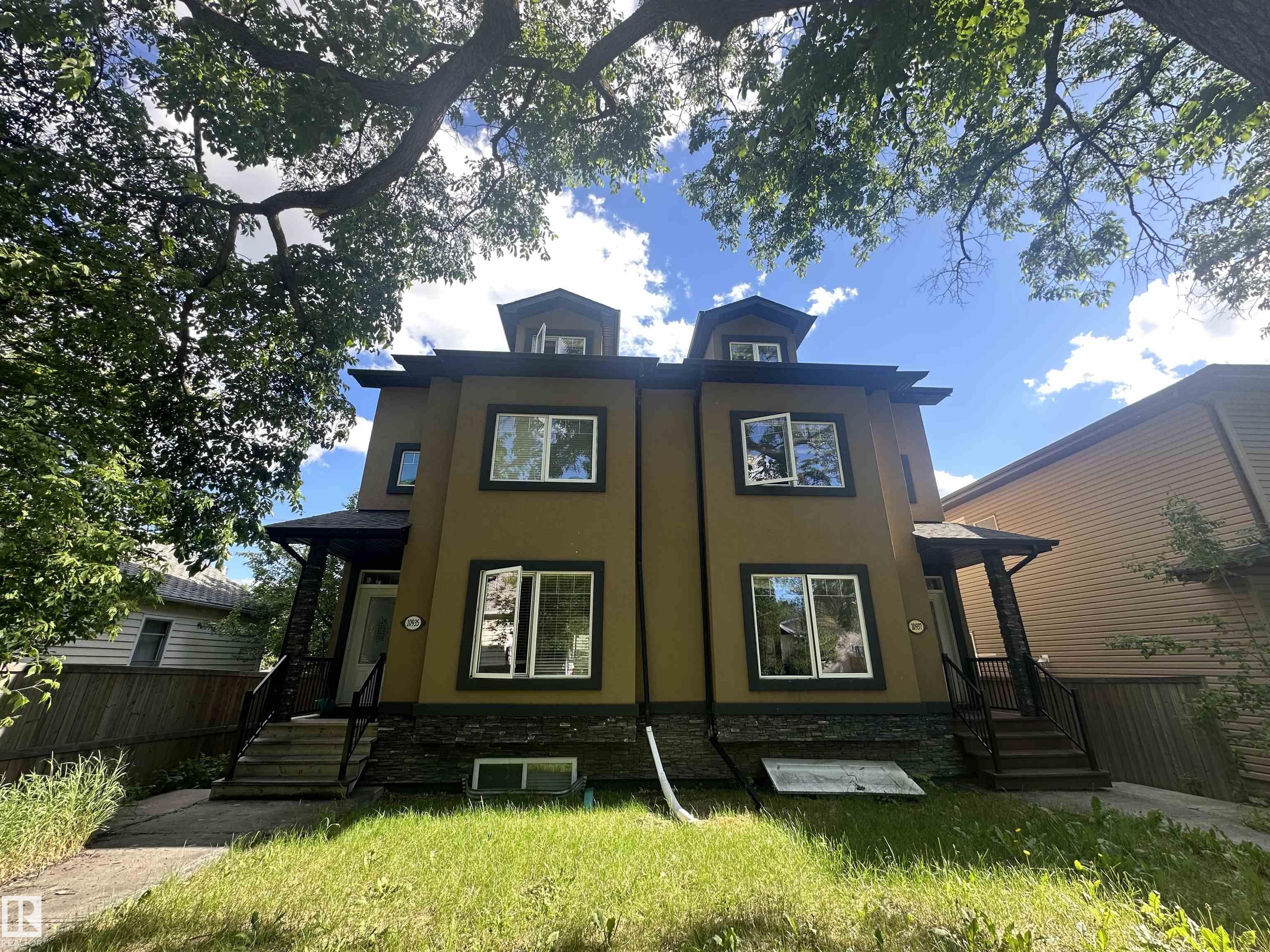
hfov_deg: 102.1
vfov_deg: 85.7
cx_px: 635
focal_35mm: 14
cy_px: 476
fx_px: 514
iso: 40
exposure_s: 1/236
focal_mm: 2.22
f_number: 2.2
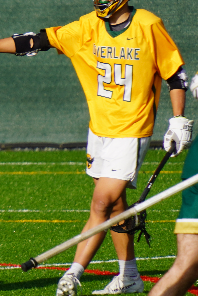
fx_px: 9307
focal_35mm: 1128
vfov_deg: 1.8
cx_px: -119
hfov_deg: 1.2
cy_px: 95
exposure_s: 1/500
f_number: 6.3
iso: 100
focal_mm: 277
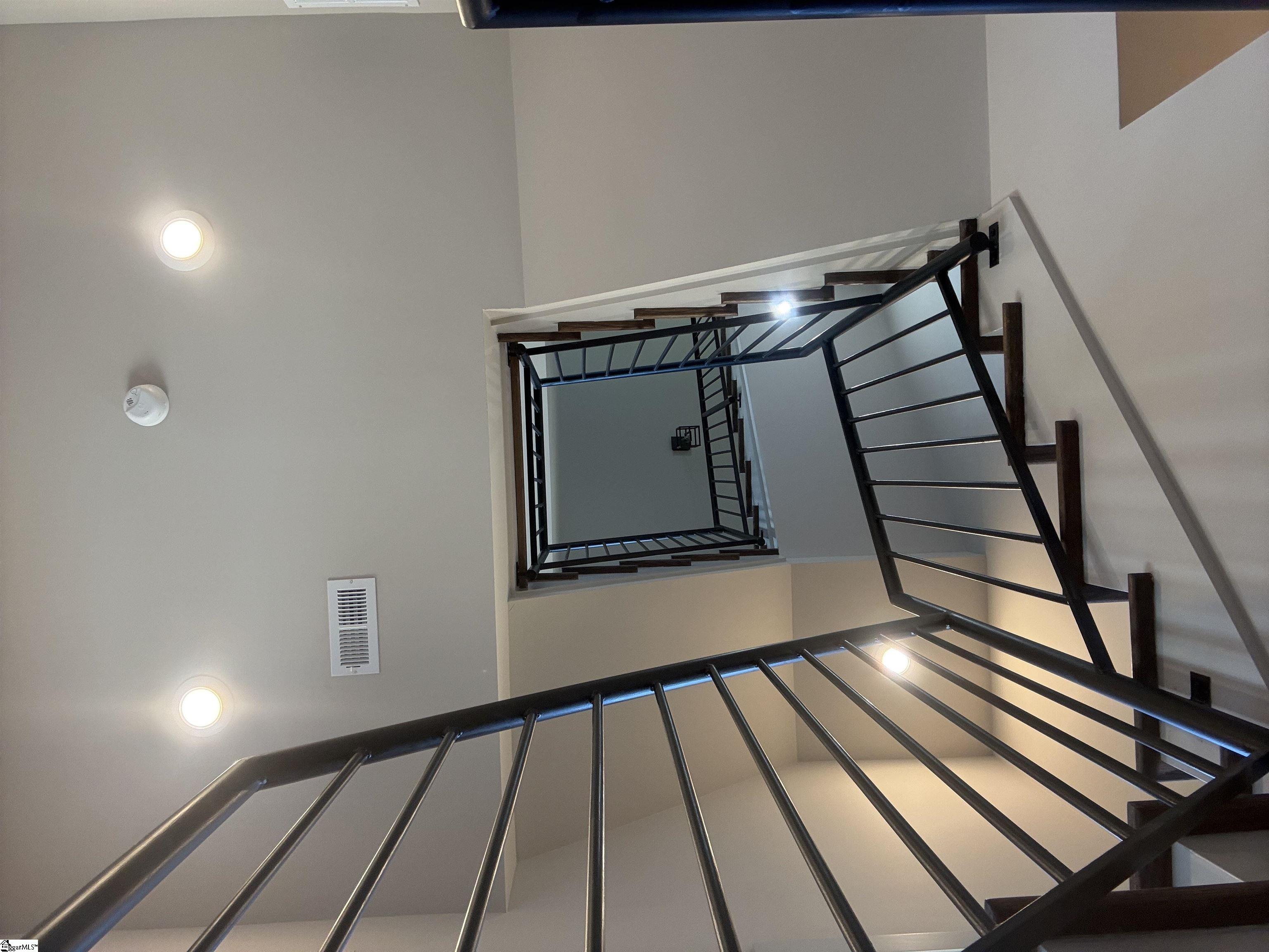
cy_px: 476
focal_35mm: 23
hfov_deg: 73.9
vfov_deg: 58.9
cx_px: 634
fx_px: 843
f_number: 1.9
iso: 100
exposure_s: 1/60
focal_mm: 2.69
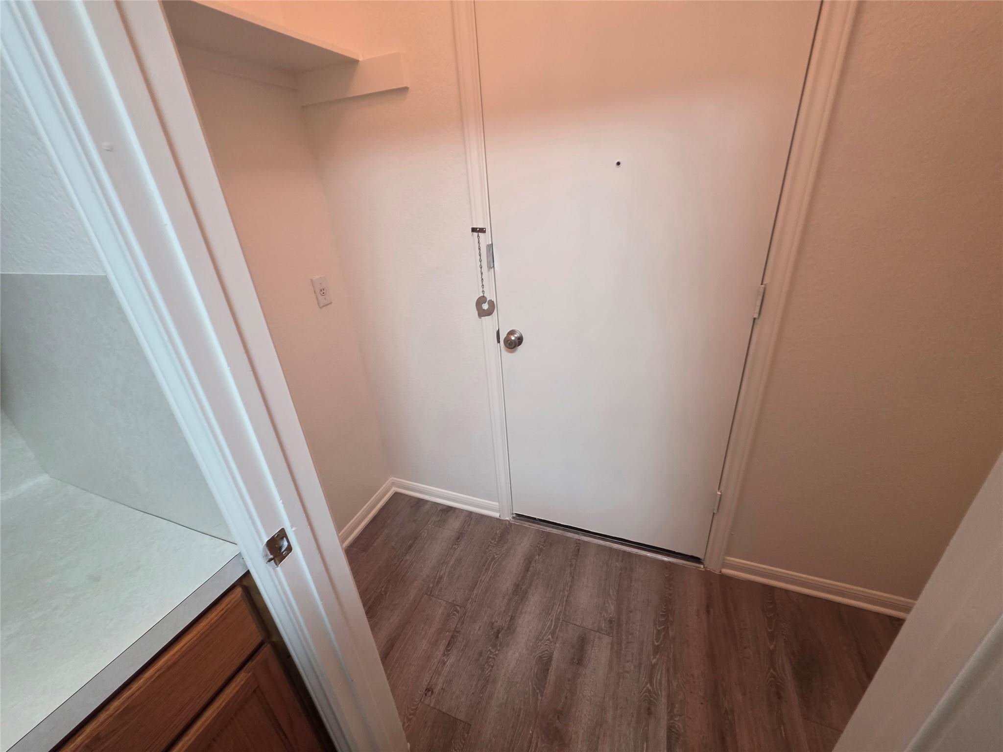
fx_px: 377
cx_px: 502
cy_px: 376
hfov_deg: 106.2
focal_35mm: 13
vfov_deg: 89.9
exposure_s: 1/60
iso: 250
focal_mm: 2.2
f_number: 1.9
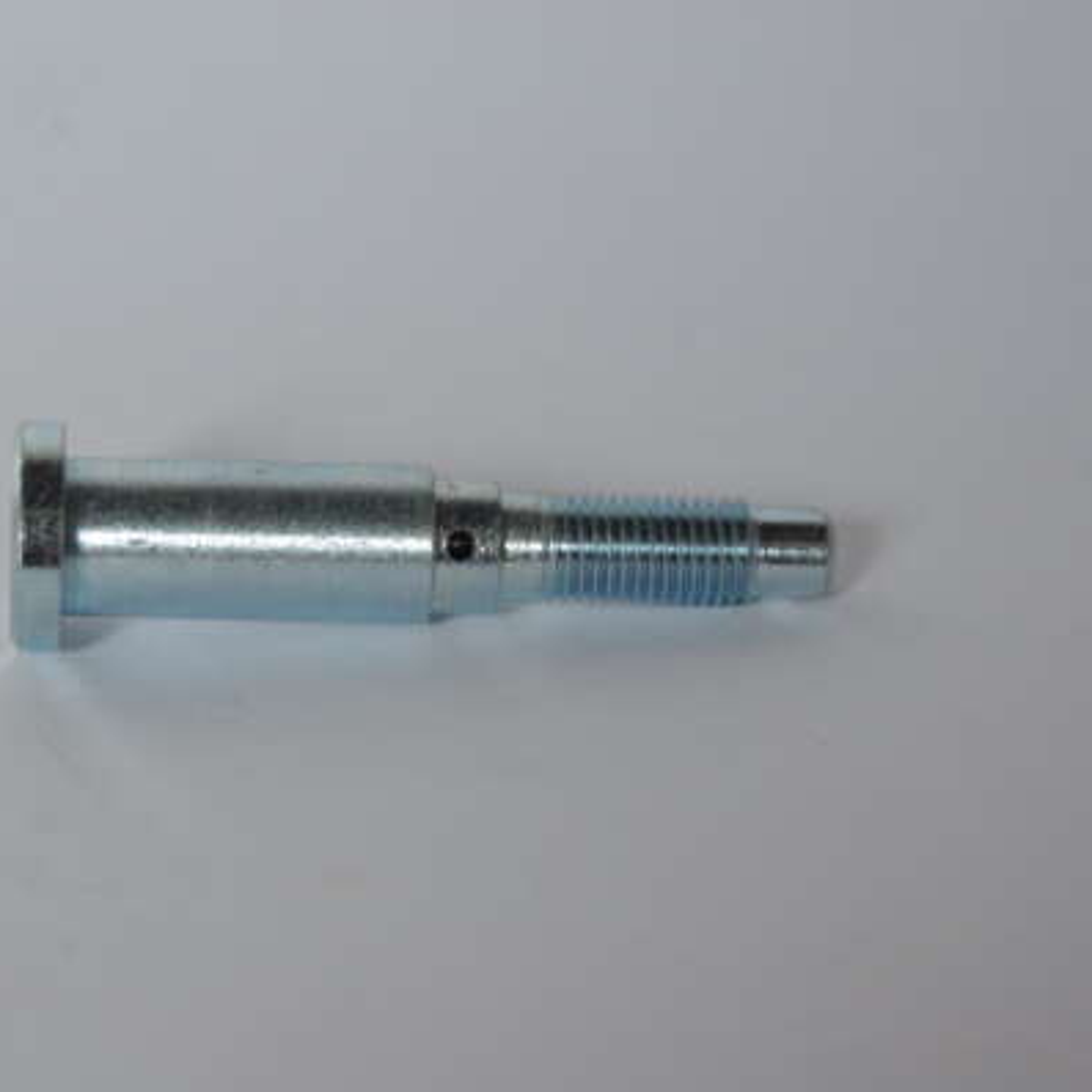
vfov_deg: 11.3
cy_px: 547
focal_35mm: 154
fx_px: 5496
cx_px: 443
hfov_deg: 11.3
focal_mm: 80
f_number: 8
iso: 400
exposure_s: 1/125
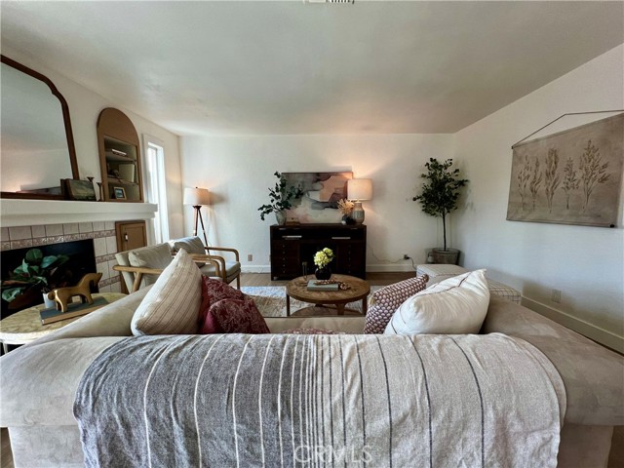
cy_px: 234
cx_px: 312
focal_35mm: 13
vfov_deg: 89.9
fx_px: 234
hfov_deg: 106.2
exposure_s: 1/120
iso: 80
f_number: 1.8
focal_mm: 1.57
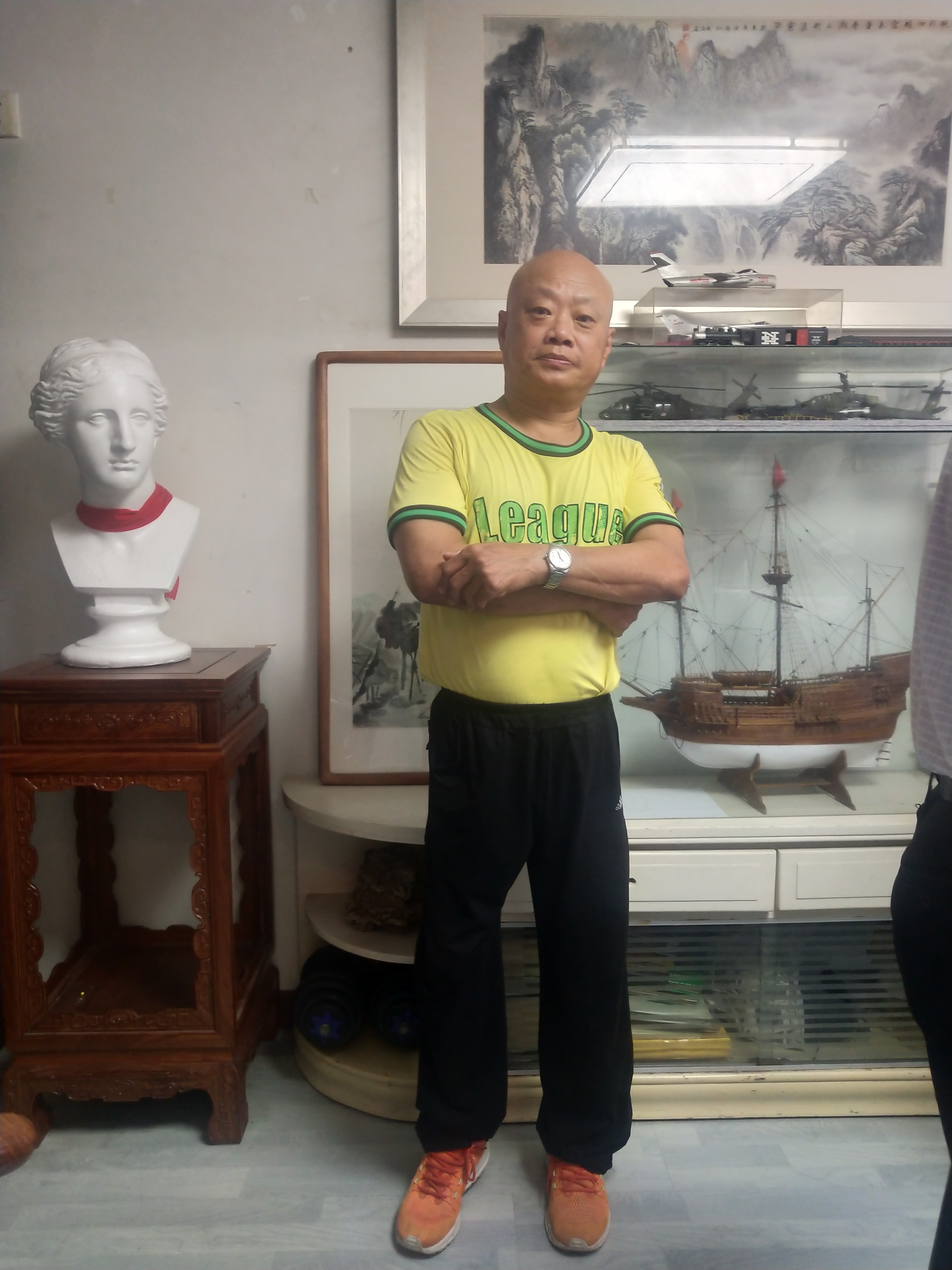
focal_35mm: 30
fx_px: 1100
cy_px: 635
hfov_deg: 46.8
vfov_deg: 60.0
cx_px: 476
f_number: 1.8
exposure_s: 1/100
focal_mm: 3.95
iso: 182
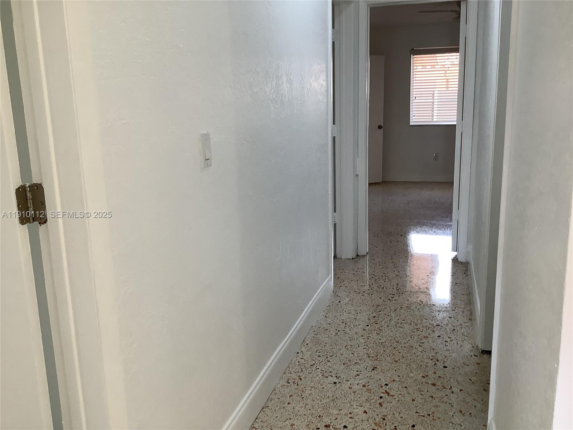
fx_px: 513
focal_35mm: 31
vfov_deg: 45.4
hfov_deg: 58.4
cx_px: 286
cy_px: 215
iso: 64
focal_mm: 3.3
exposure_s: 1/60
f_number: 2.4
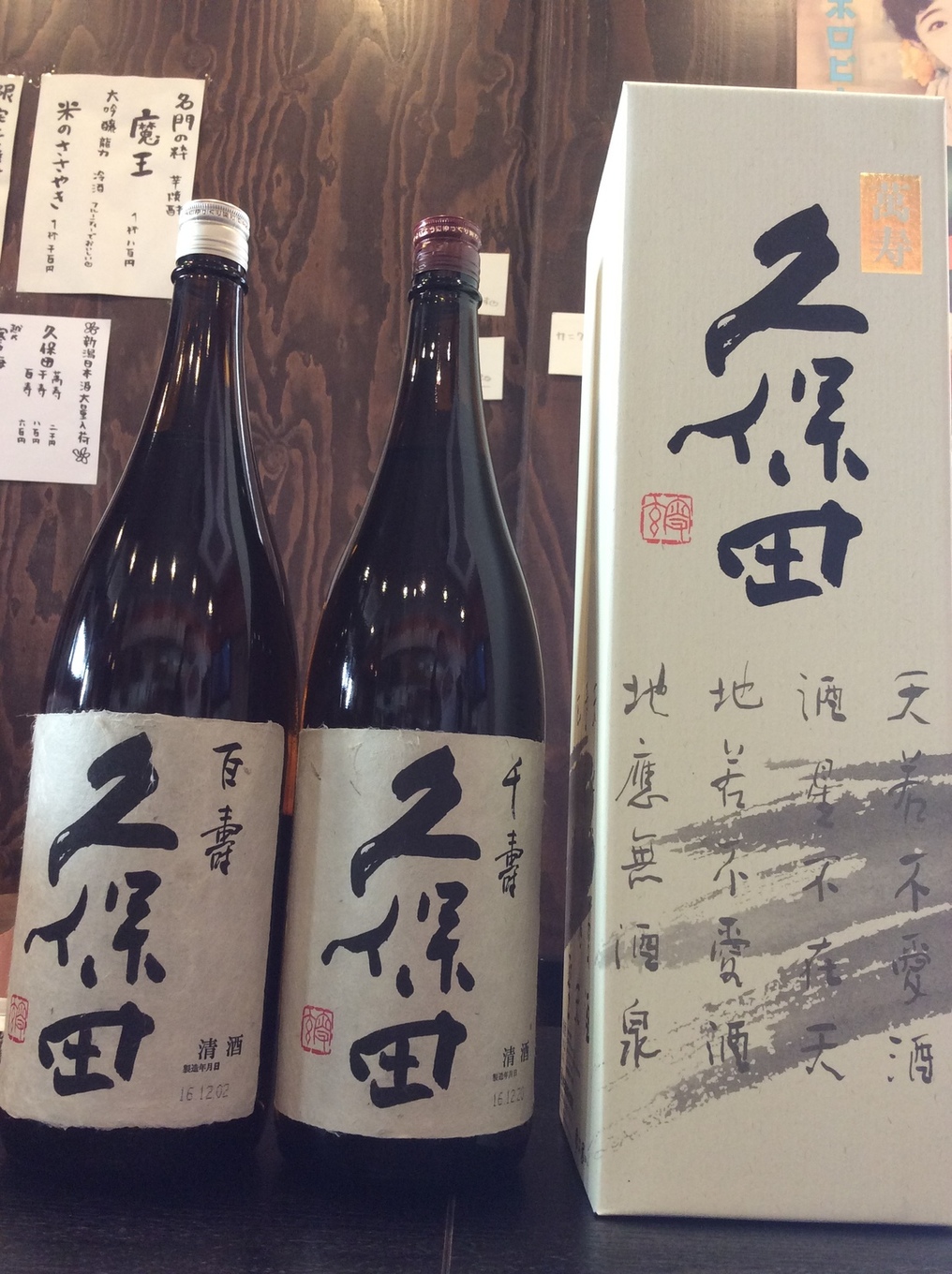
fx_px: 1176
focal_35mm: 32
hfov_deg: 44.1
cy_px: 637
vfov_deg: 56.9
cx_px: 476
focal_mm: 3.3
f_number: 2.4
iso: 100
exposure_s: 1/24
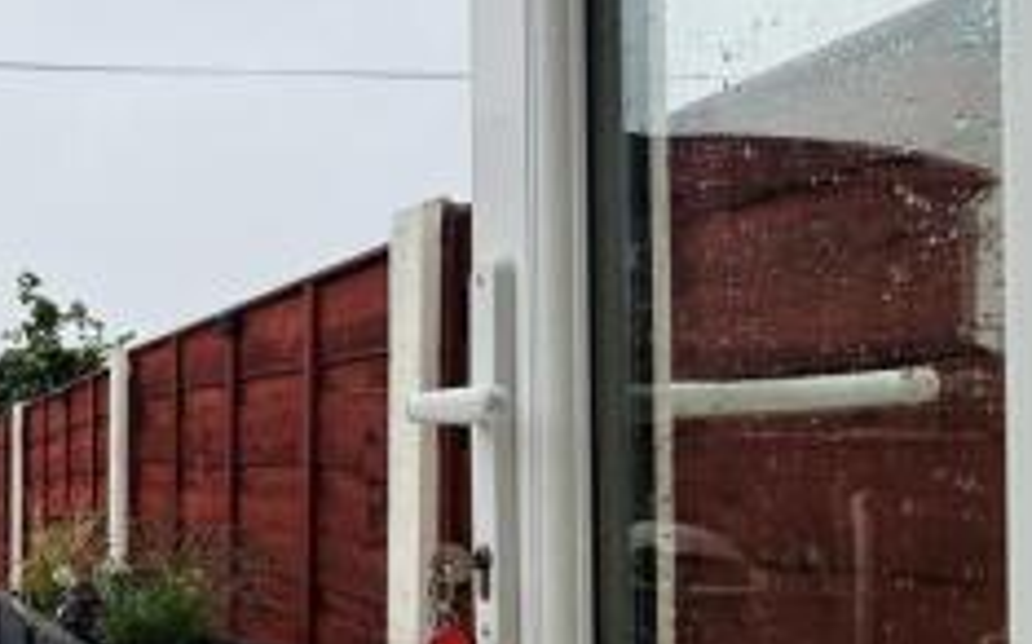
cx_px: -232
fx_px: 1040
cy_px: 496
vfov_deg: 33.6
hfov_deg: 38.0
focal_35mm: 37
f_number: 2.2
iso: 50
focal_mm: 2.22
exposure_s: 1/374
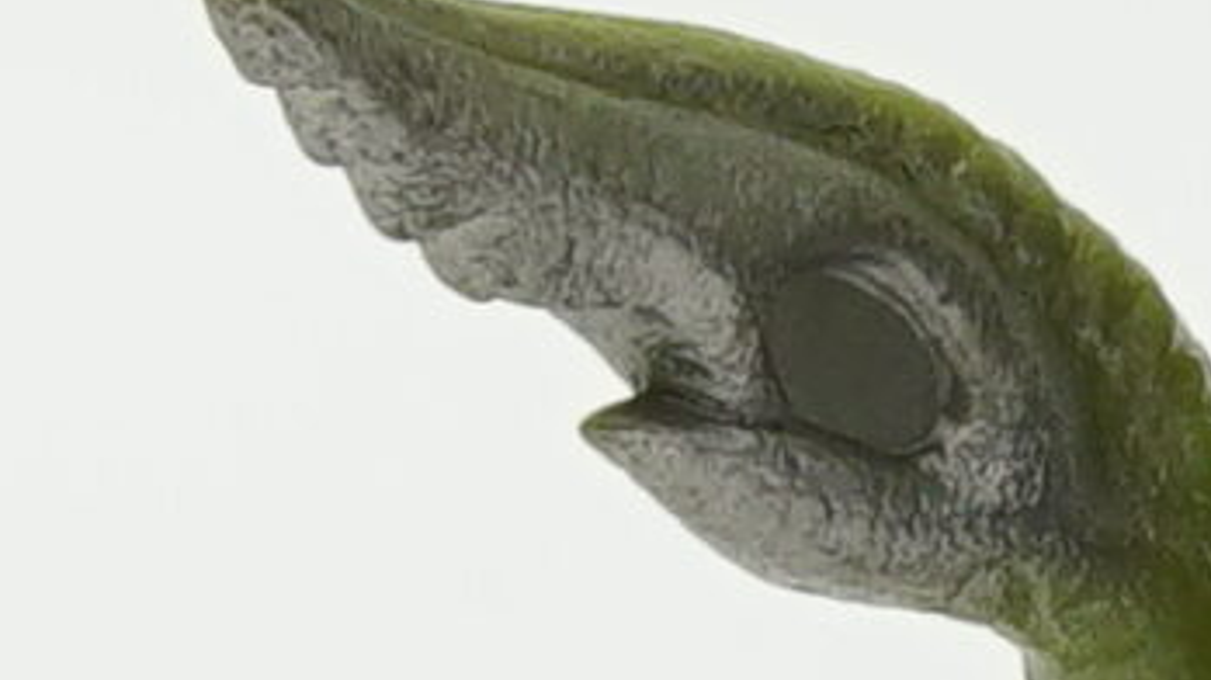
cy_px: 1174
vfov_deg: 3.7
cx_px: 2235
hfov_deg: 6.5
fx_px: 10368
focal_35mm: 323
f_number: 10
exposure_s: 1/20
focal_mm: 28
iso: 1000
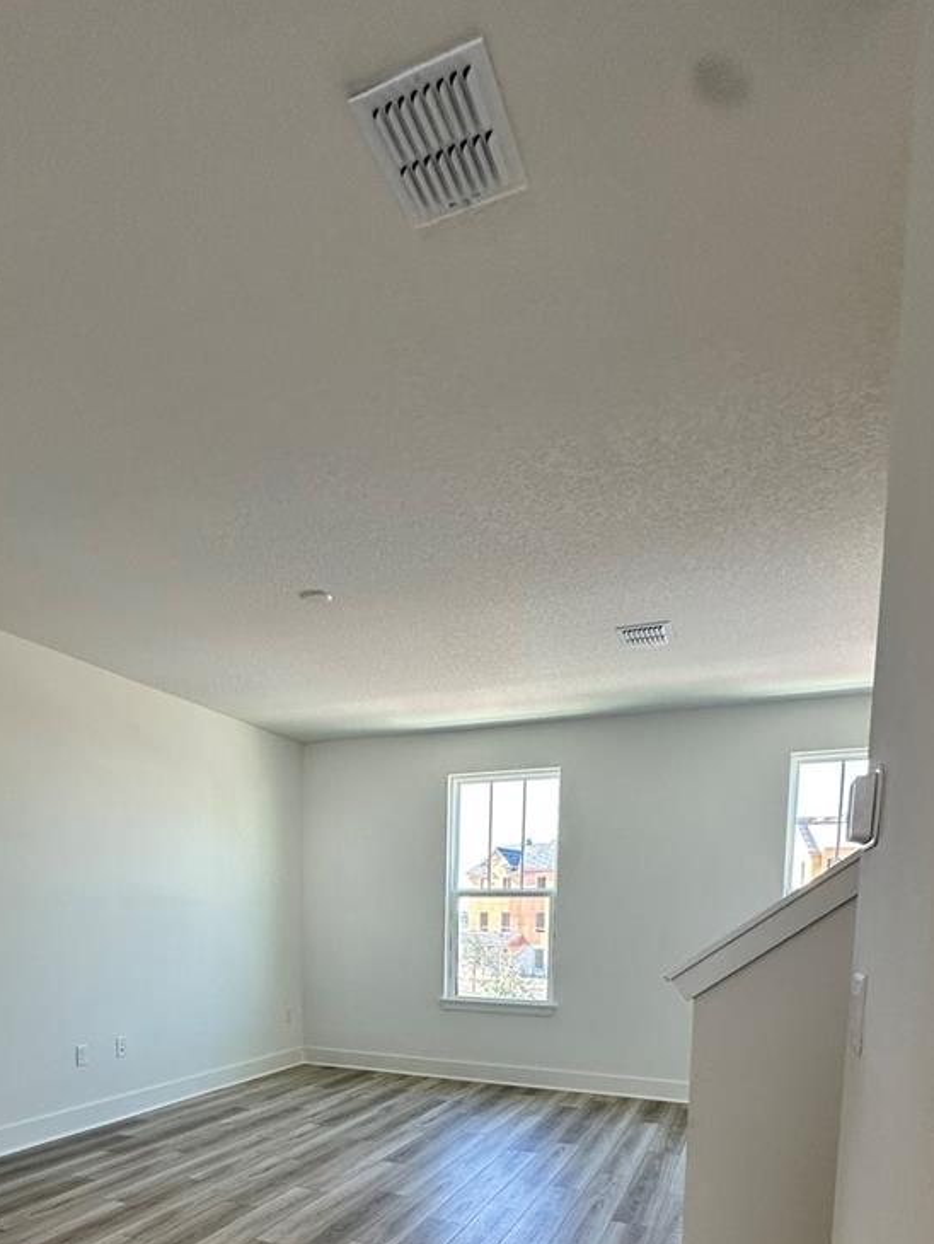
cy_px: 1005
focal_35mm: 23
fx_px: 827
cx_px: 375
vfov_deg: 66.7
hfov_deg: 58.5
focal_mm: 2.22
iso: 100
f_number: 2.2
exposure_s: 1/120
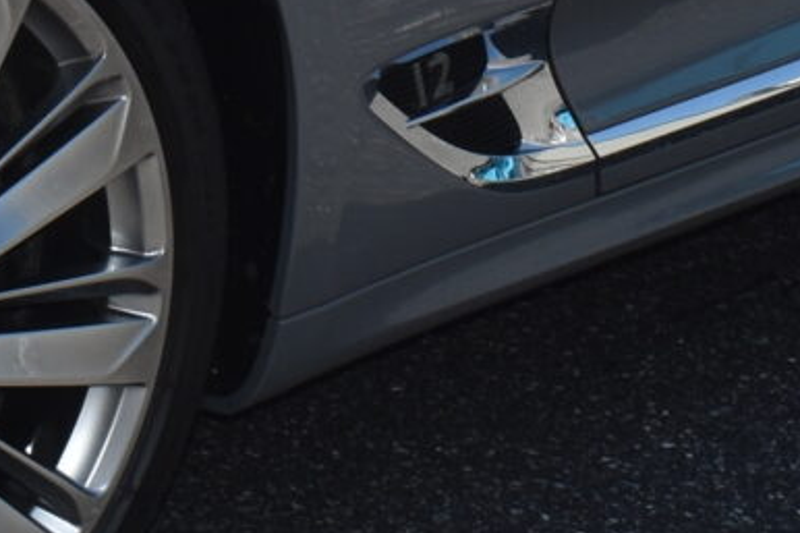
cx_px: -124
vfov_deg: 7.4
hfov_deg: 11.3
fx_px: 3976
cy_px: -513
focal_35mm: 179
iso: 100
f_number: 8
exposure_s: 1/200
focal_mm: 18
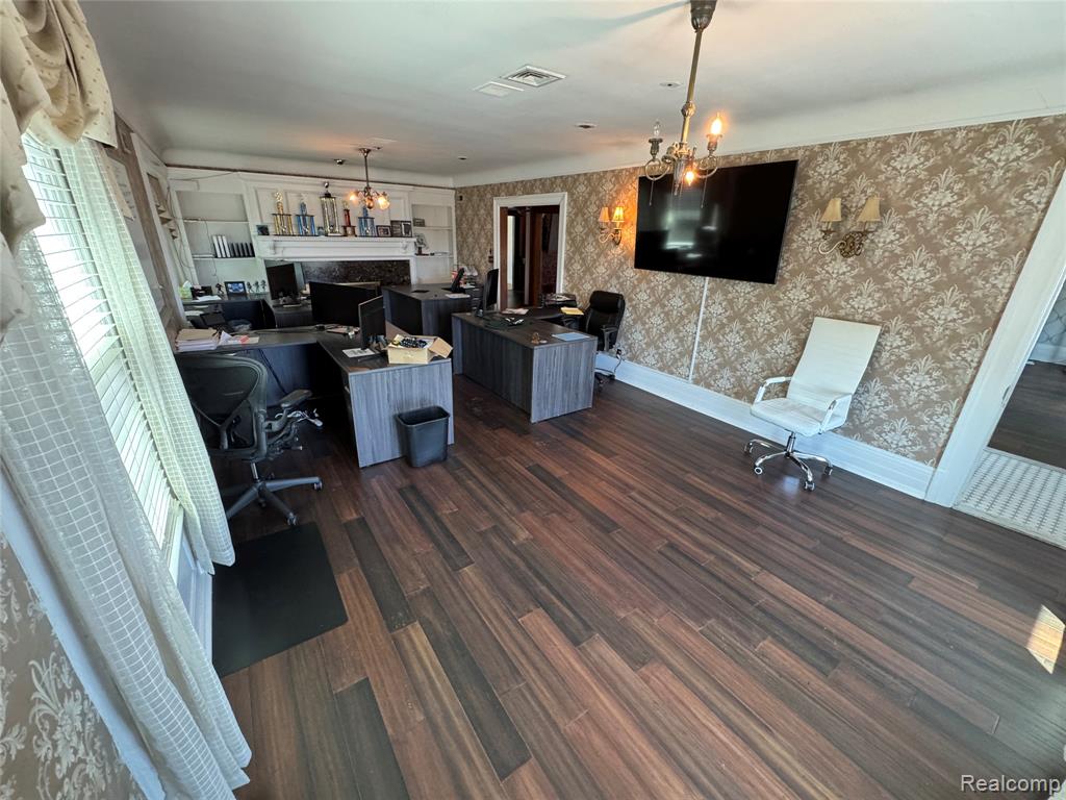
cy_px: 400
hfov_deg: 102.1
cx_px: 533
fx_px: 431
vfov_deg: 85.7
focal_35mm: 14
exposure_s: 1/60
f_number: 2.2
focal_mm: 2.22
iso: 500
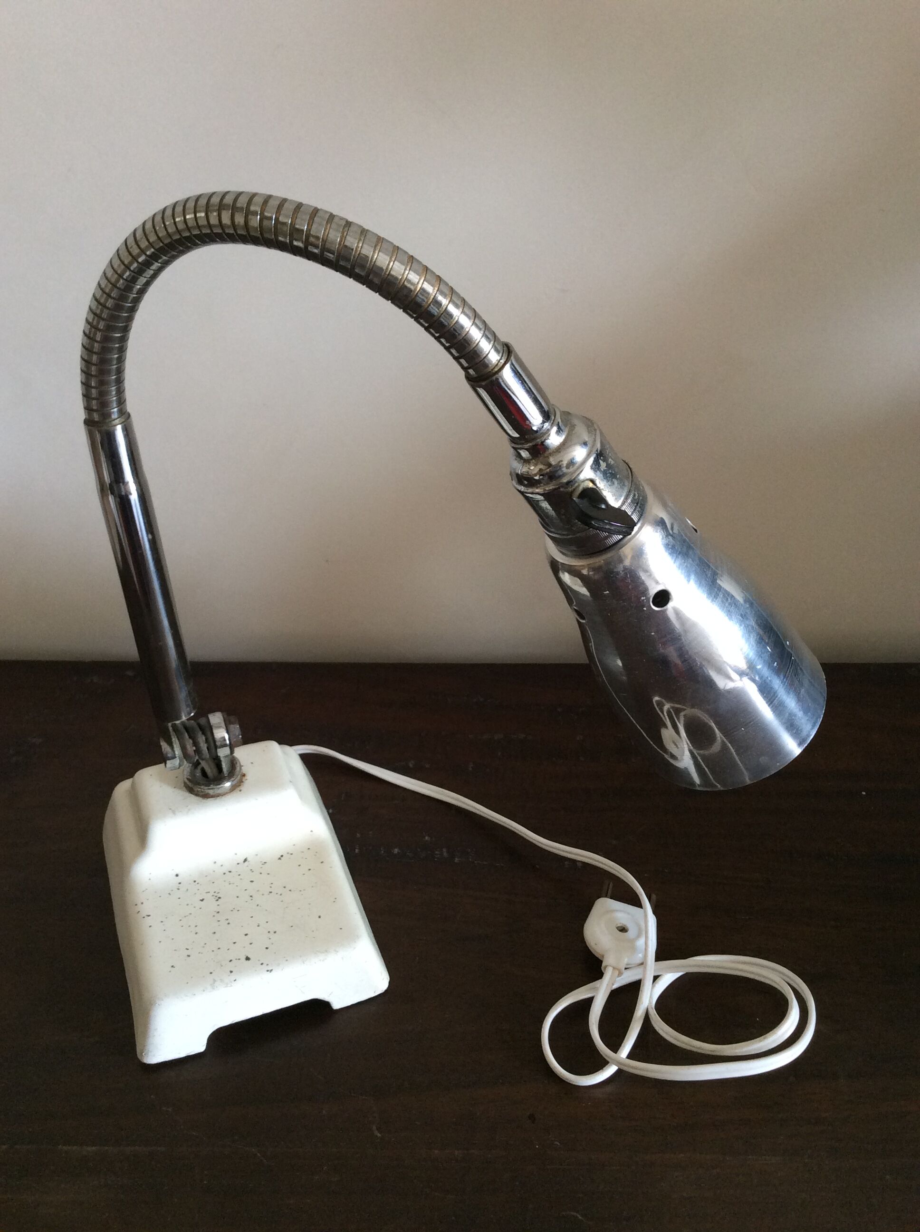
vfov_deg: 56.9
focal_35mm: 32
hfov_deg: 44.1
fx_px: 1137
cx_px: 460
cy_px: 616
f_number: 2.4
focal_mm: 3.3
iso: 80
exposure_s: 1/25
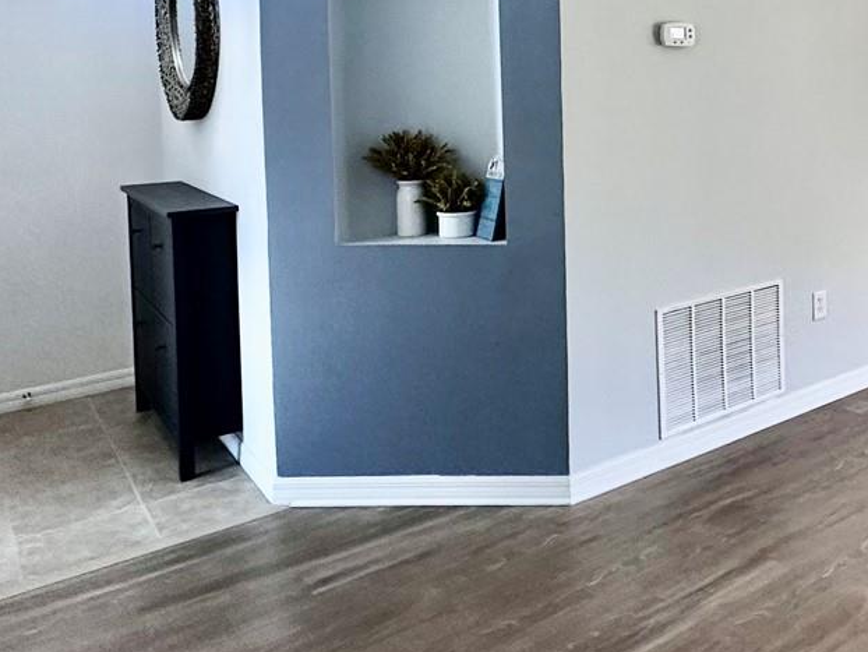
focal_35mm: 36
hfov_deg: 45.1
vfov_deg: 37.7
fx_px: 903
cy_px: 101
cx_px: 825
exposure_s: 1/120
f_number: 2.2
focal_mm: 2.22
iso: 250
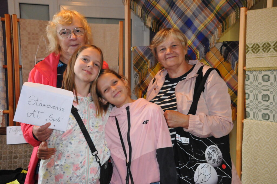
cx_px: 138
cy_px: 92
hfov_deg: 43.7
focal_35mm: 45
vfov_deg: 29.8
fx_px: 346
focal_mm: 30
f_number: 7.1
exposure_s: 1/60
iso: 3200
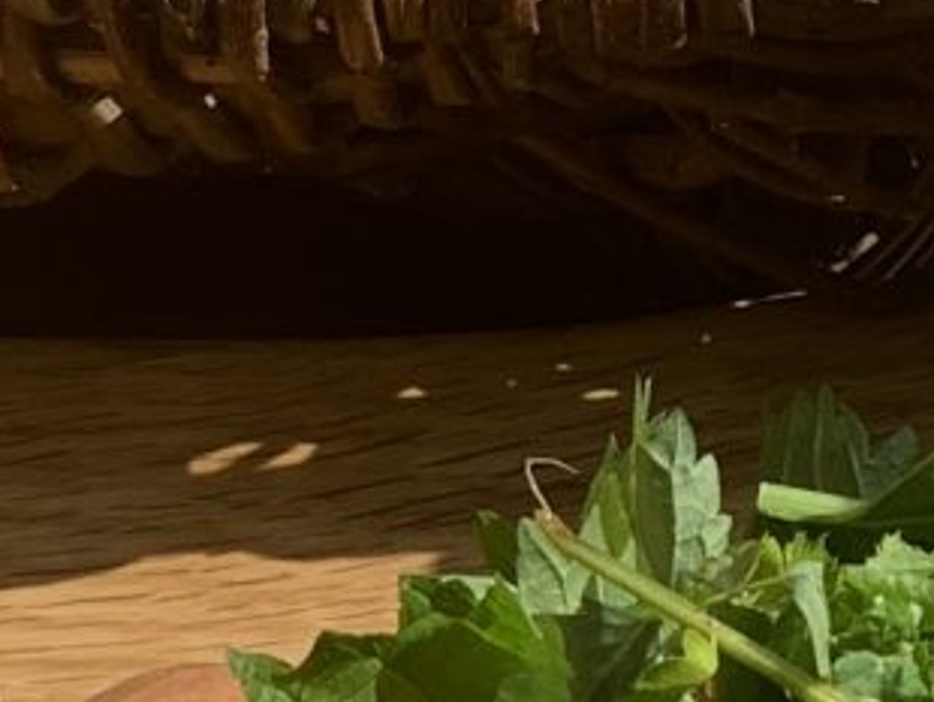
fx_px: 9262
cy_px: 557
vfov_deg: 4.3
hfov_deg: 5.7
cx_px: 1386
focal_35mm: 343
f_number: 2.4
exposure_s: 1/841
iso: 16
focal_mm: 6
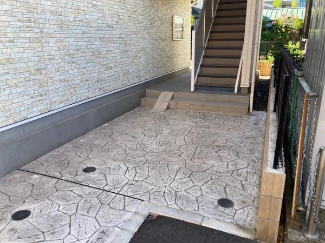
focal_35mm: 28
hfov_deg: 63.4
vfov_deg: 49.7
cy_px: 122
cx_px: 162
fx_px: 263
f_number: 1.8
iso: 25
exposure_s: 1/122
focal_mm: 3.99
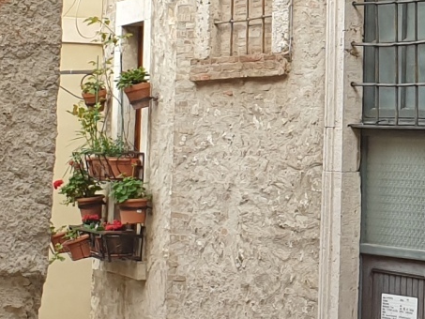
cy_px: 70
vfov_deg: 10.1
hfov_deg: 13.0
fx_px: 1805
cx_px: 537
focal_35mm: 147
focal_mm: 4.3
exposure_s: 1/100
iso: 64
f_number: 2.4
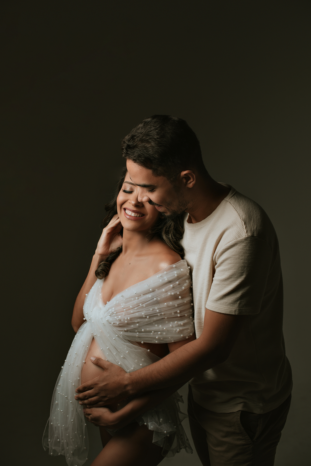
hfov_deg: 27.0
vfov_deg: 39.6
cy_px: 233
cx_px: 156
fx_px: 647
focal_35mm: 50
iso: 100
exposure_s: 1/100
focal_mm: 50
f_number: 4.5
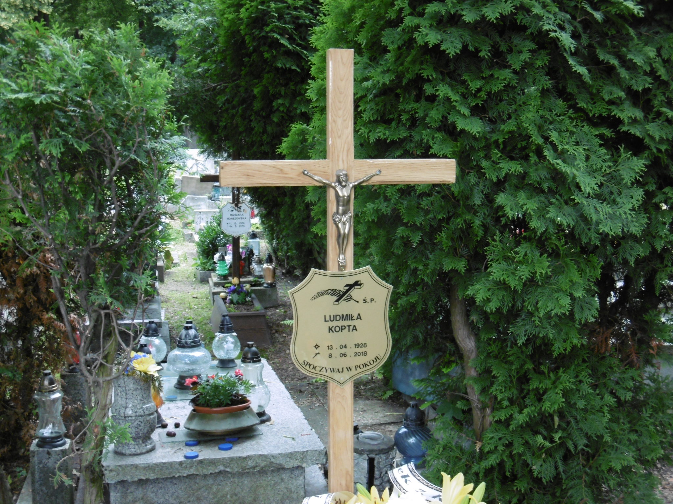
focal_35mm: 51
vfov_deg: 28.6
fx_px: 992
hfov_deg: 37.5
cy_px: 252
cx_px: 336
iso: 250
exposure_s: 1/60
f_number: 4
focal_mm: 9.2
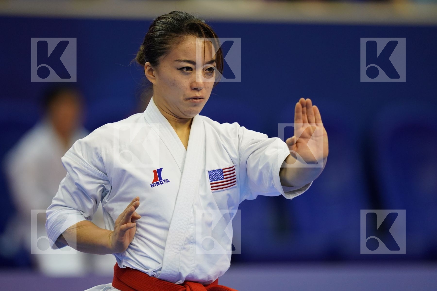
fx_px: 4855
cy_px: 146
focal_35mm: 400
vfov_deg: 3.4
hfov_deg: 5.2
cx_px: 218
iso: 2000
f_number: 2.8
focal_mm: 400
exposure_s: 1/500
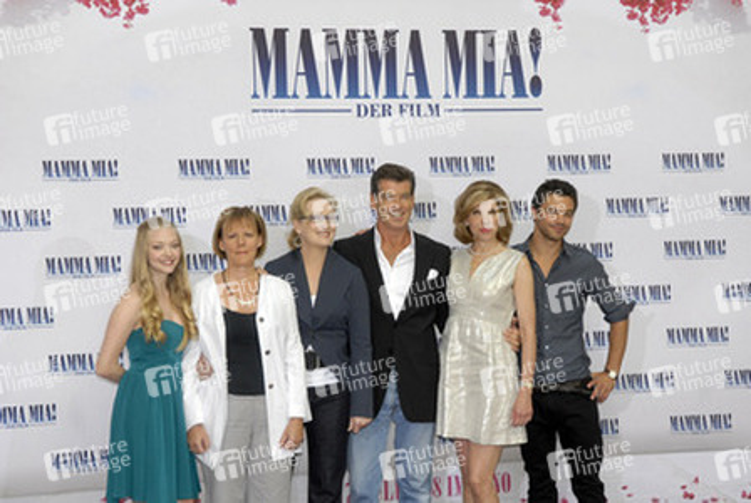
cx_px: 376
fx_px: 1504
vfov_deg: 19.0
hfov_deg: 28.0
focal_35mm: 72
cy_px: 252
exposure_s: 1/125
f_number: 5.6
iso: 640
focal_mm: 48
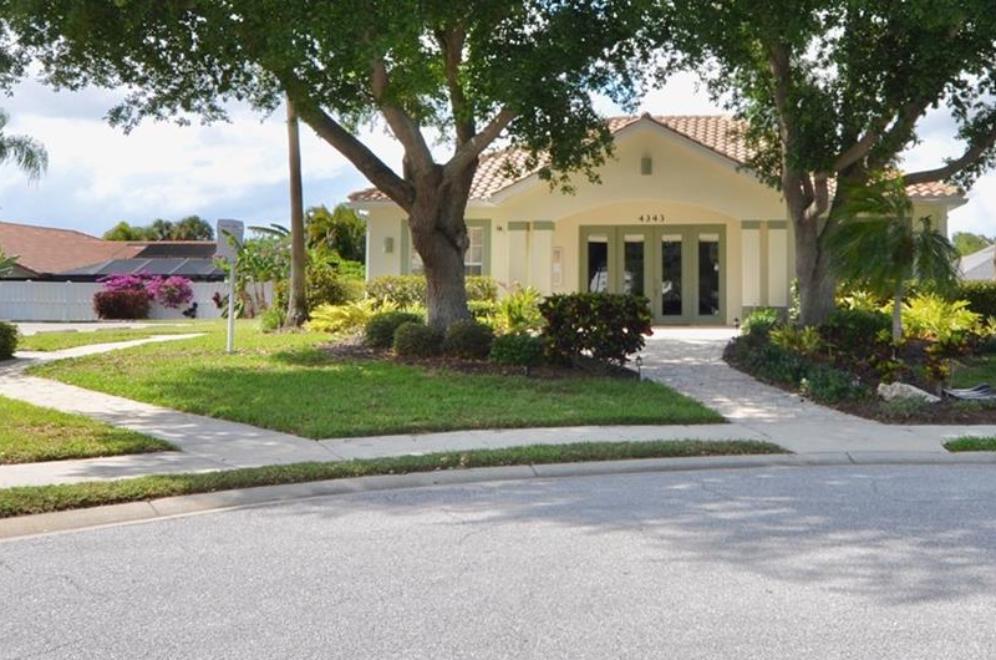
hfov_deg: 49.0
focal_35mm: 39
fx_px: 1077
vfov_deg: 33.8
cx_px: 641
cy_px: 219
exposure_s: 1/250
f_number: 8
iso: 100
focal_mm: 13
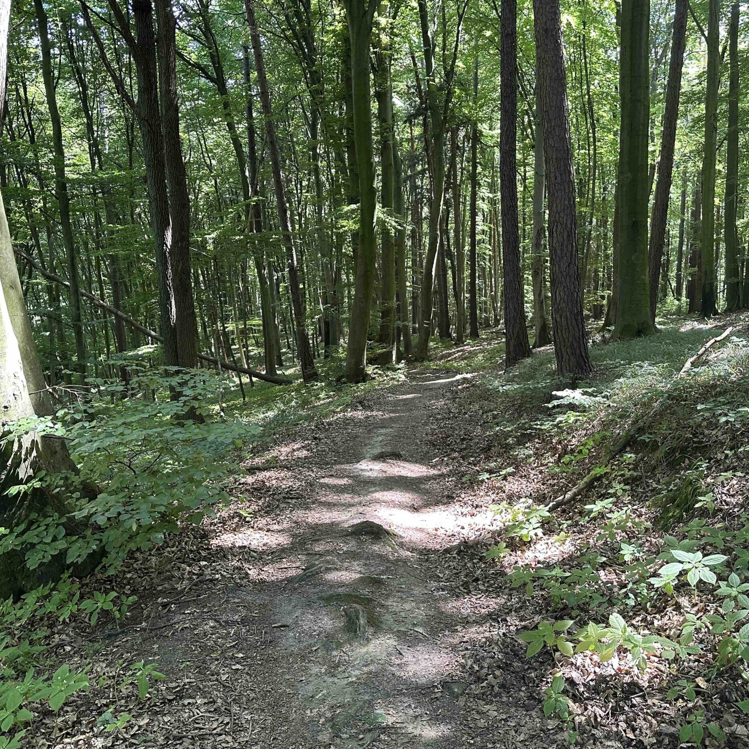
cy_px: 381
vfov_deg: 55.6
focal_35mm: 29
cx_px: 432
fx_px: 710
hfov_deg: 55.4
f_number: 1.78
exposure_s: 1/77
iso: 250
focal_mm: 6.86
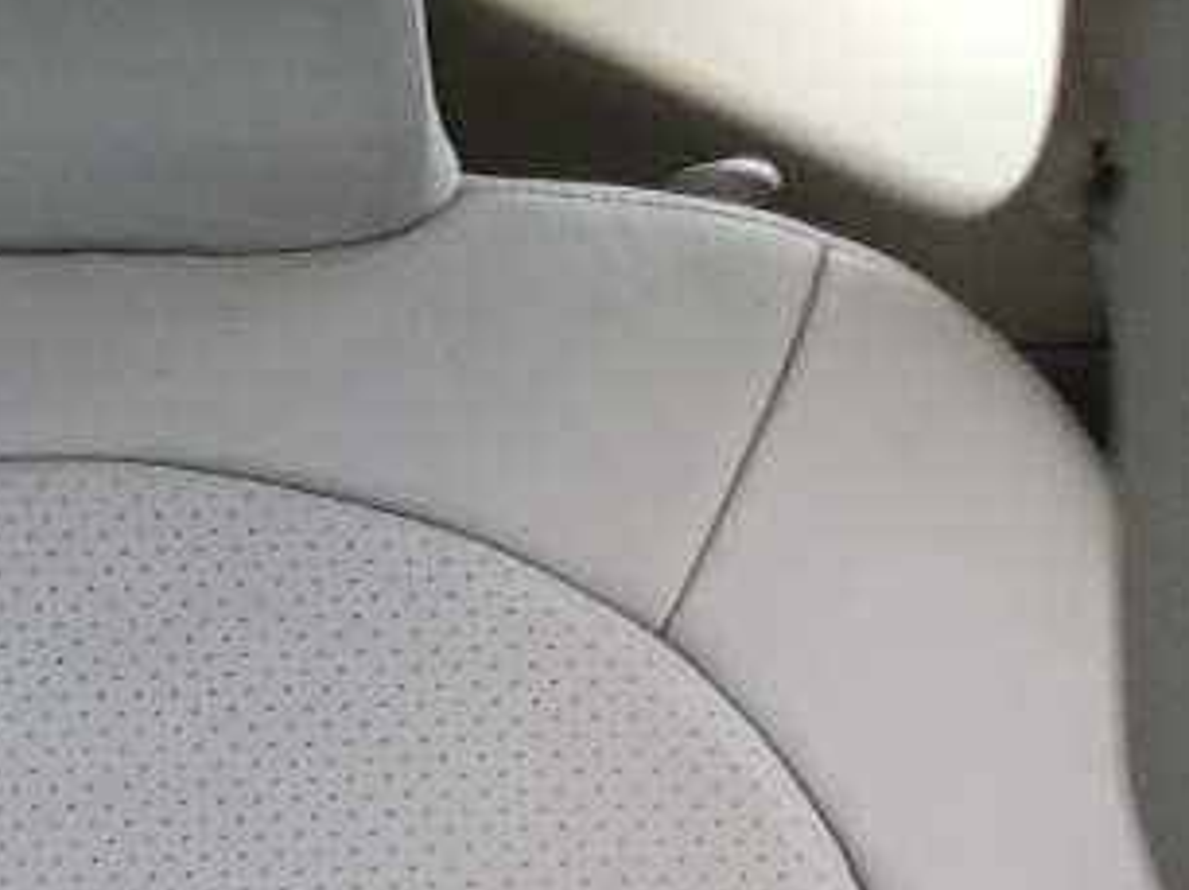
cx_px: -1585
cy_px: 1147
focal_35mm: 136
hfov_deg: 12.0
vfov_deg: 10.7
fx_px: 4668
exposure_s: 1/60.2
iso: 64
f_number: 1.5
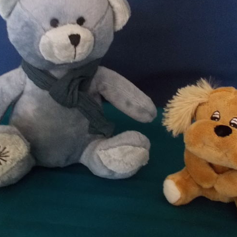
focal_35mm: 47
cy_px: 84
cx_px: 123
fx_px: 364
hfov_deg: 36.1
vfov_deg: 35.8
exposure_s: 1/15
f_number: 3.2
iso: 400
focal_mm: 4.6
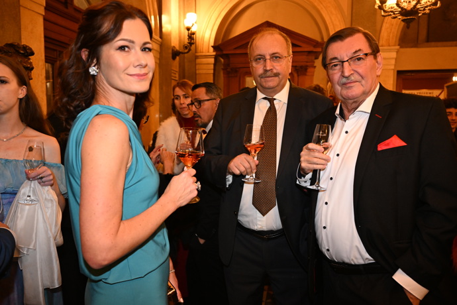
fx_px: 343
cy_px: 152
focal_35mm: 27
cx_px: 228
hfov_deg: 67.4
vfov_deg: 47.9
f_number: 4.5
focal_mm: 27
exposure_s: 1/80
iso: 3200
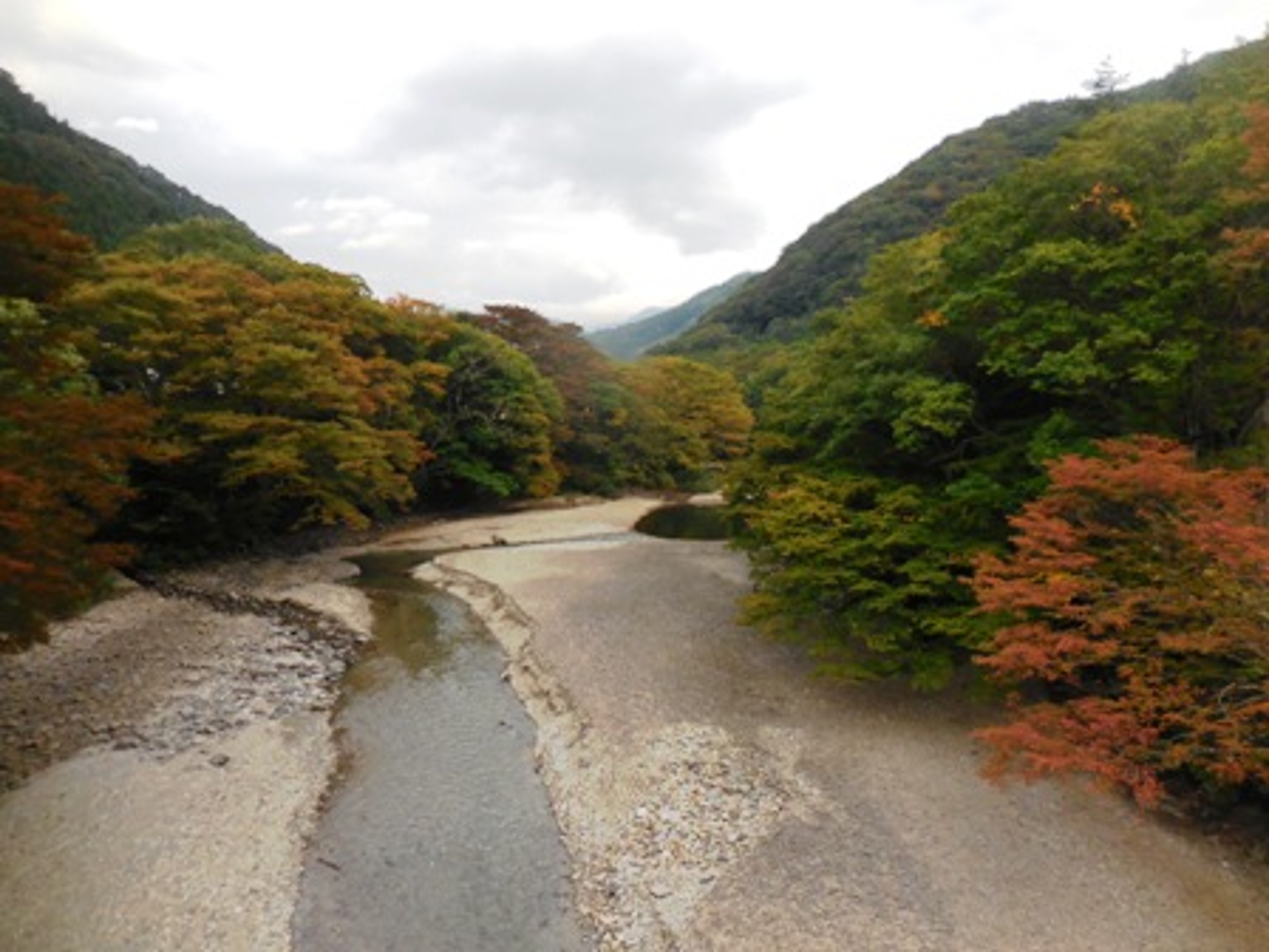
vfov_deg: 54.9
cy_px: 476
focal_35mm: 25
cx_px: 634
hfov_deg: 69.4
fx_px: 916
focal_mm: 4.5
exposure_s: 1/1000
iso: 400
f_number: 3.3
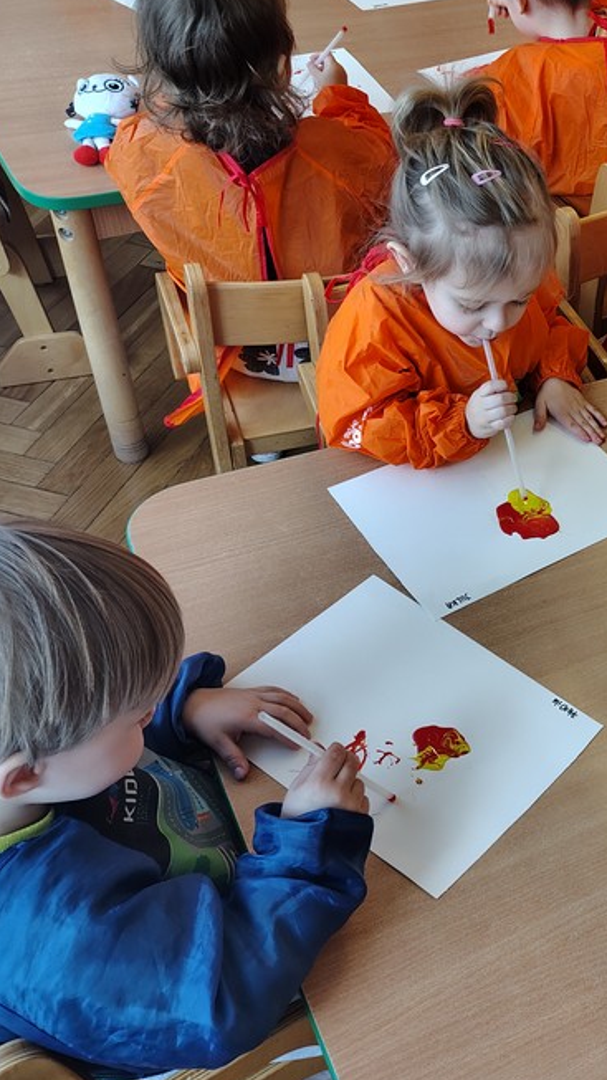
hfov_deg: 25.6
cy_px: 518
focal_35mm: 41
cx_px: 753
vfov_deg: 49.4
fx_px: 1174
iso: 302
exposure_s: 1/100
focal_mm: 5.56
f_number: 1.8
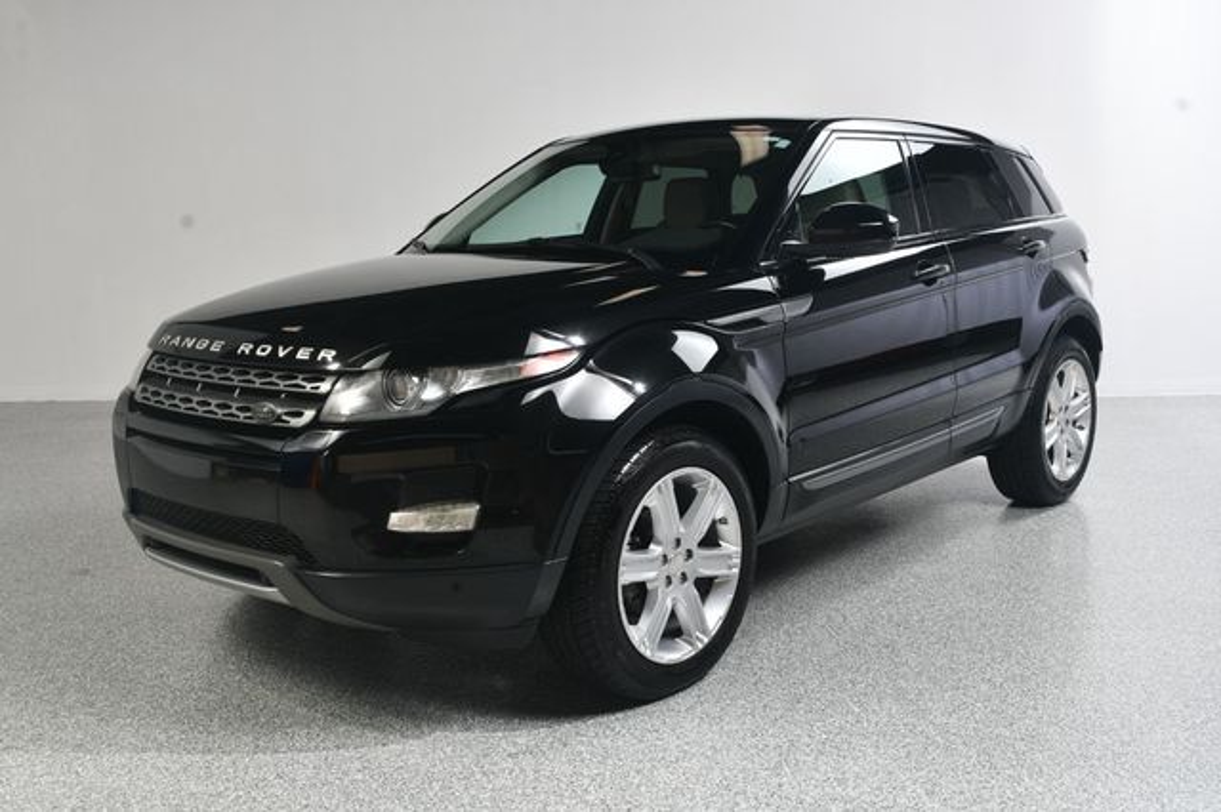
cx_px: 610
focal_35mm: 36
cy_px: 406
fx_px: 1220
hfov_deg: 53.2
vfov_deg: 36.8
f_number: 10
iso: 100
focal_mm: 24
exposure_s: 1/160
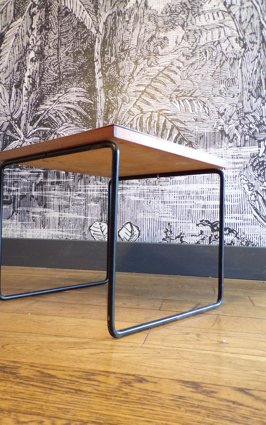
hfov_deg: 41.7
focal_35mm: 30
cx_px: 112
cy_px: 214
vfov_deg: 62.9
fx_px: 348
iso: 376
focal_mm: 5
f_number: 3.1
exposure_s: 1/17
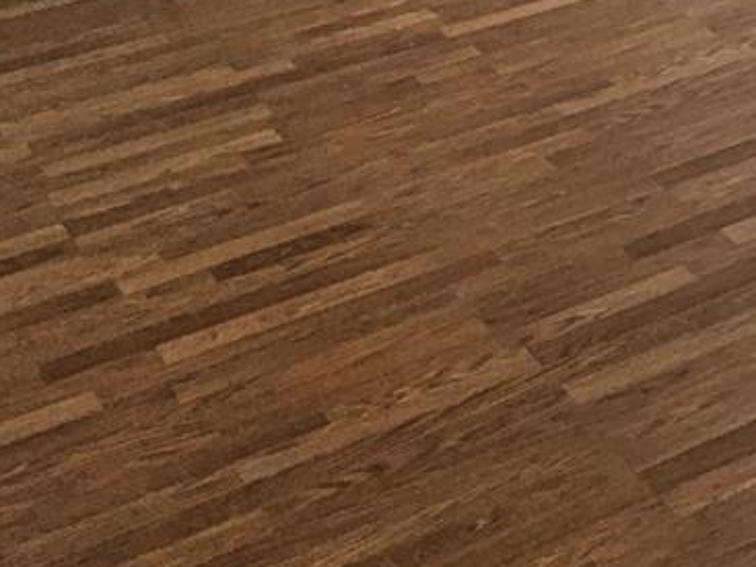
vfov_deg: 18.0
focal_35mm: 81
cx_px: 921
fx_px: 1768
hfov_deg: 22.2
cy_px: 109
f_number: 2.2
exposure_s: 1/30
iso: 200
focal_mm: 4.15
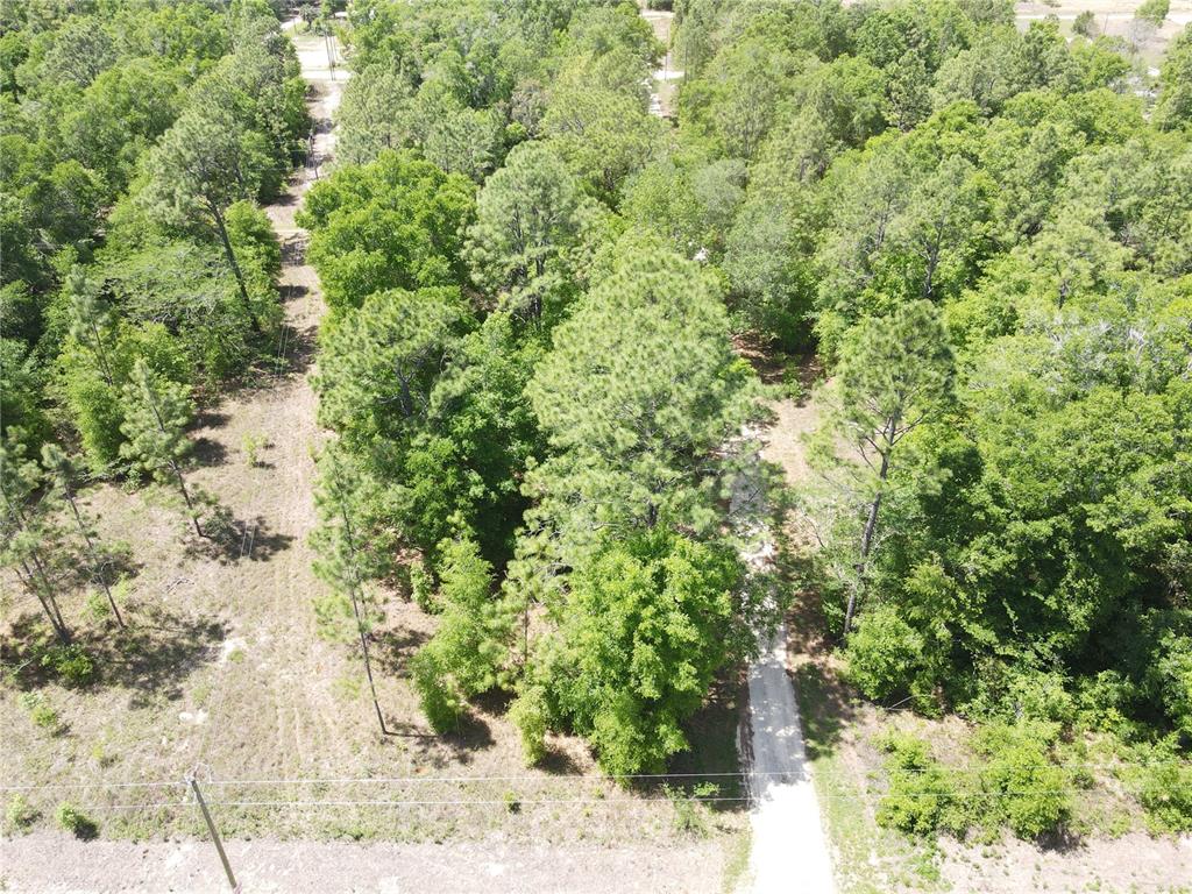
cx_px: 596
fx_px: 826
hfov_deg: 71.6
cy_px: 447
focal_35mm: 24
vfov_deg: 56.8
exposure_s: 1/160
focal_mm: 4.5
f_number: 2.8
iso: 100
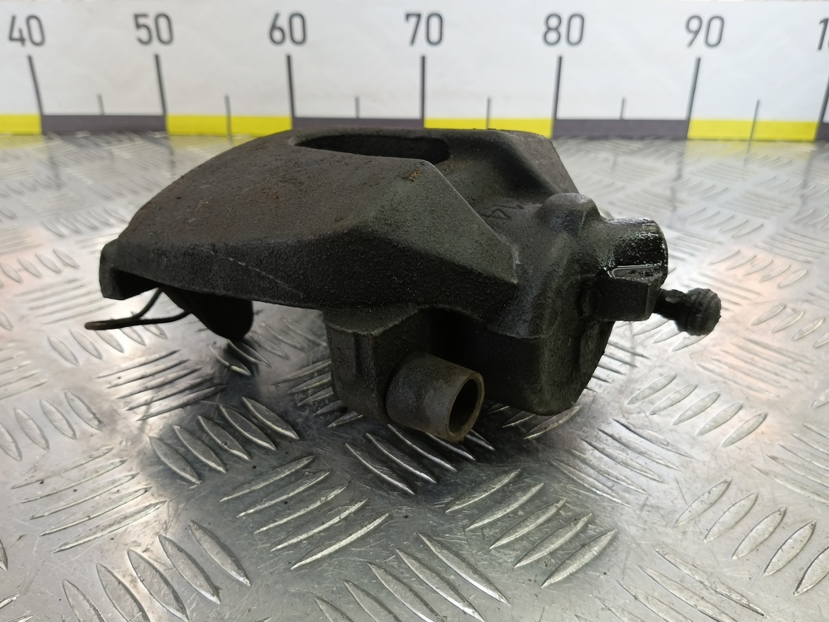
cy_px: 308
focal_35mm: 24
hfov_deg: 71.6
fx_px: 575
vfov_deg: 56.8
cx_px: 405
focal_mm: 4.11
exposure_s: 1/50
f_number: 1.6
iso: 109
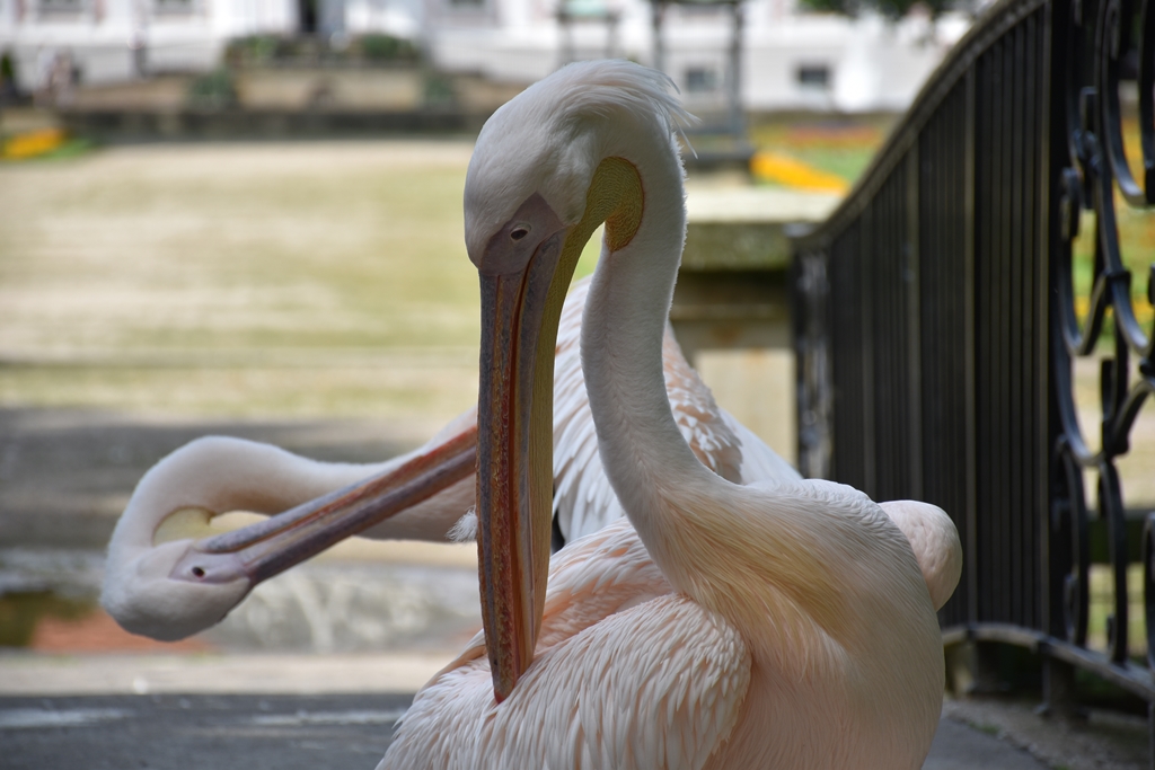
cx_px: 578
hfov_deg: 11.2
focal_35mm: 183
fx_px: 5872
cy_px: 385
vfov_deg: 7.5
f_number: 5.6
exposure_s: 1/500
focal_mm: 122
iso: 200
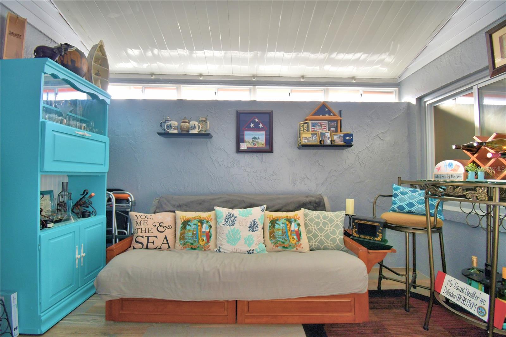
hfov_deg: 100.4
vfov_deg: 77.3
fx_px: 211
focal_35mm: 15
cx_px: 253
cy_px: 168
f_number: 4.5
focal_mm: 10
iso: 280
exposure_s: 1/30
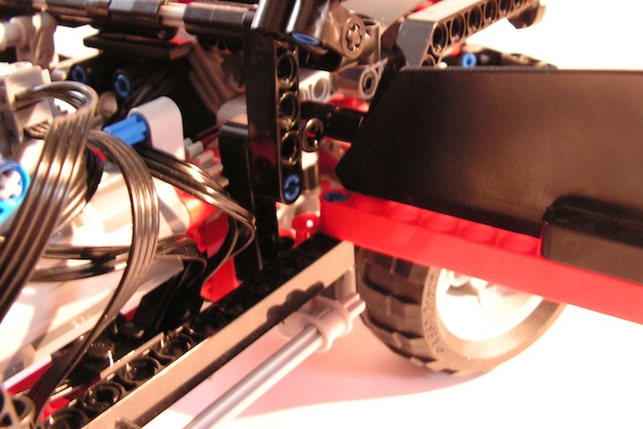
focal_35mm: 44
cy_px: 171
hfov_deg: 44.5
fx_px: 786
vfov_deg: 30.4
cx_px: 328
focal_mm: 6
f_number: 3.2
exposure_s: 1/5
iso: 200
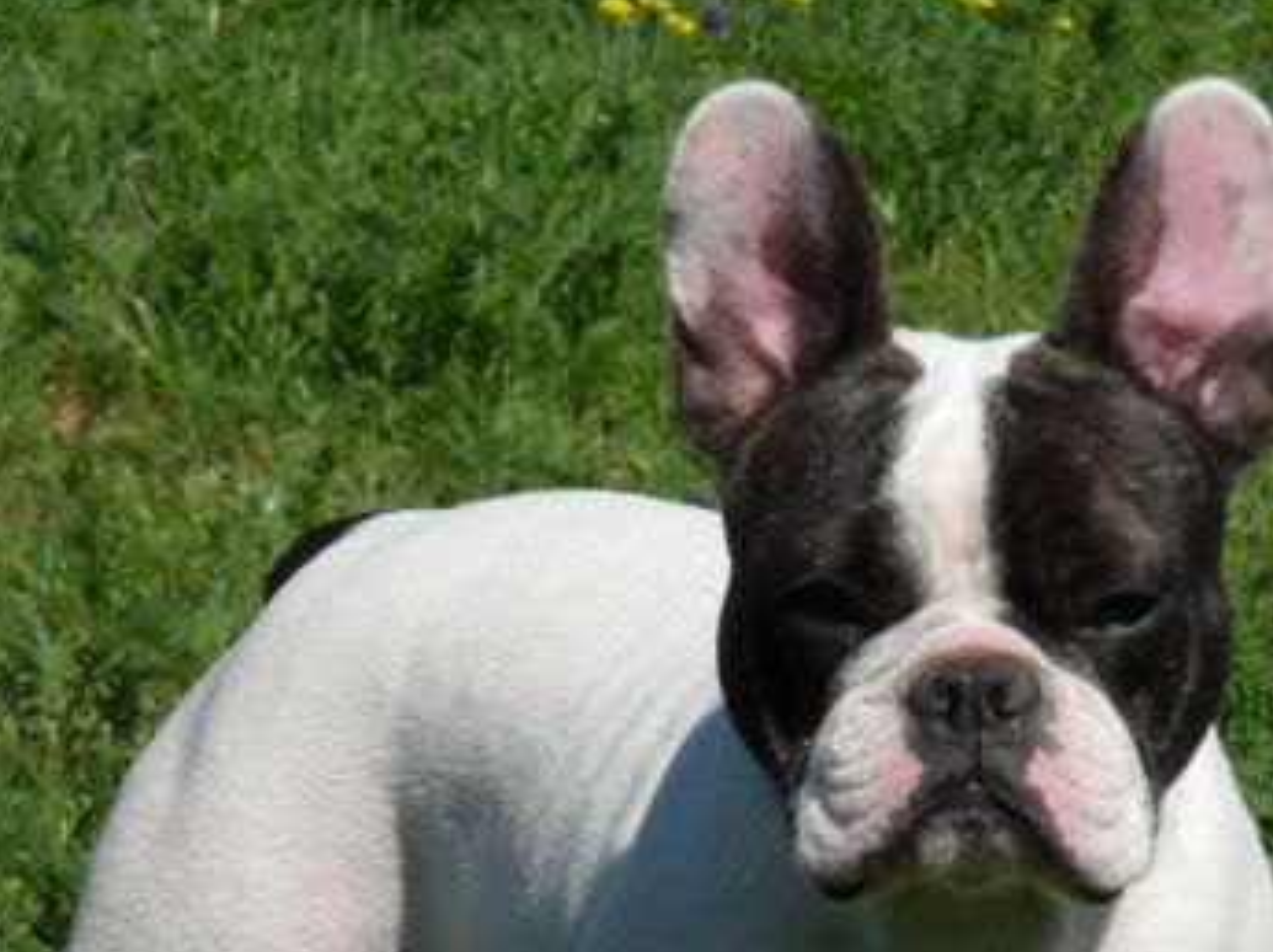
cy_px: 828
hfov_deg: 3.9
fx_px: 18736
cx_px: 738
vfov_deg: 2.9
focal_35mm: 510
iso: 100
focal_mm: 44.7
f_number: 6.3
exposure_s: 1/500
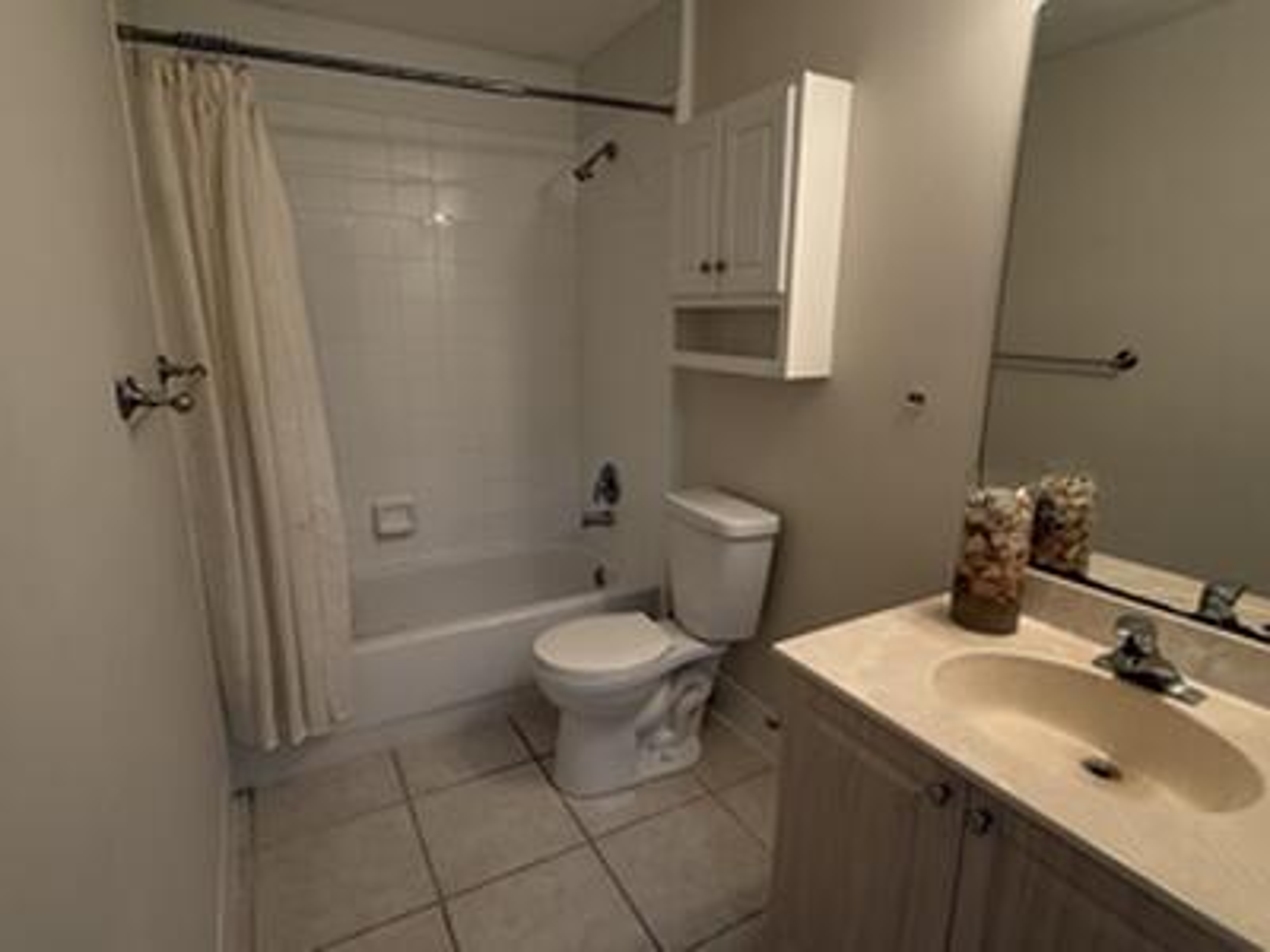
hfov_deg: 102.1
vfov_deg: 85.7
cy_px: 476
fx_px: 514
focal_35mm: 14
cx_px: 635
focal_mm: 2.22
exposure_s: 1/60
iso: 200
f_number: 2.2
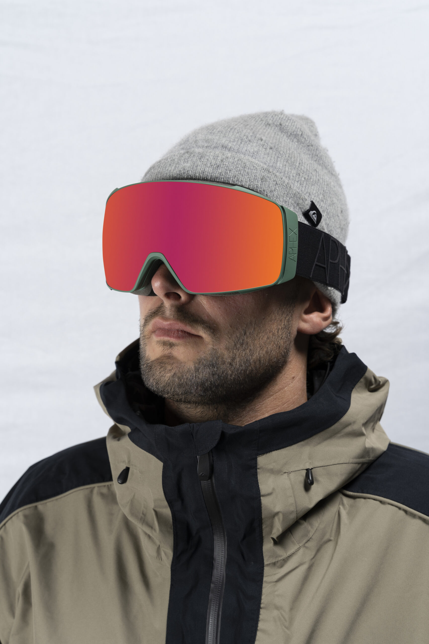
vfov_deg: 30.5
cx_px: 214
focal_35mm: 66
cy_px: 322
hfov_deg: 20.6
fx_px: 1179
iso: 100
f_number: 8
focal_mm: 66
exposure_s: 1/125
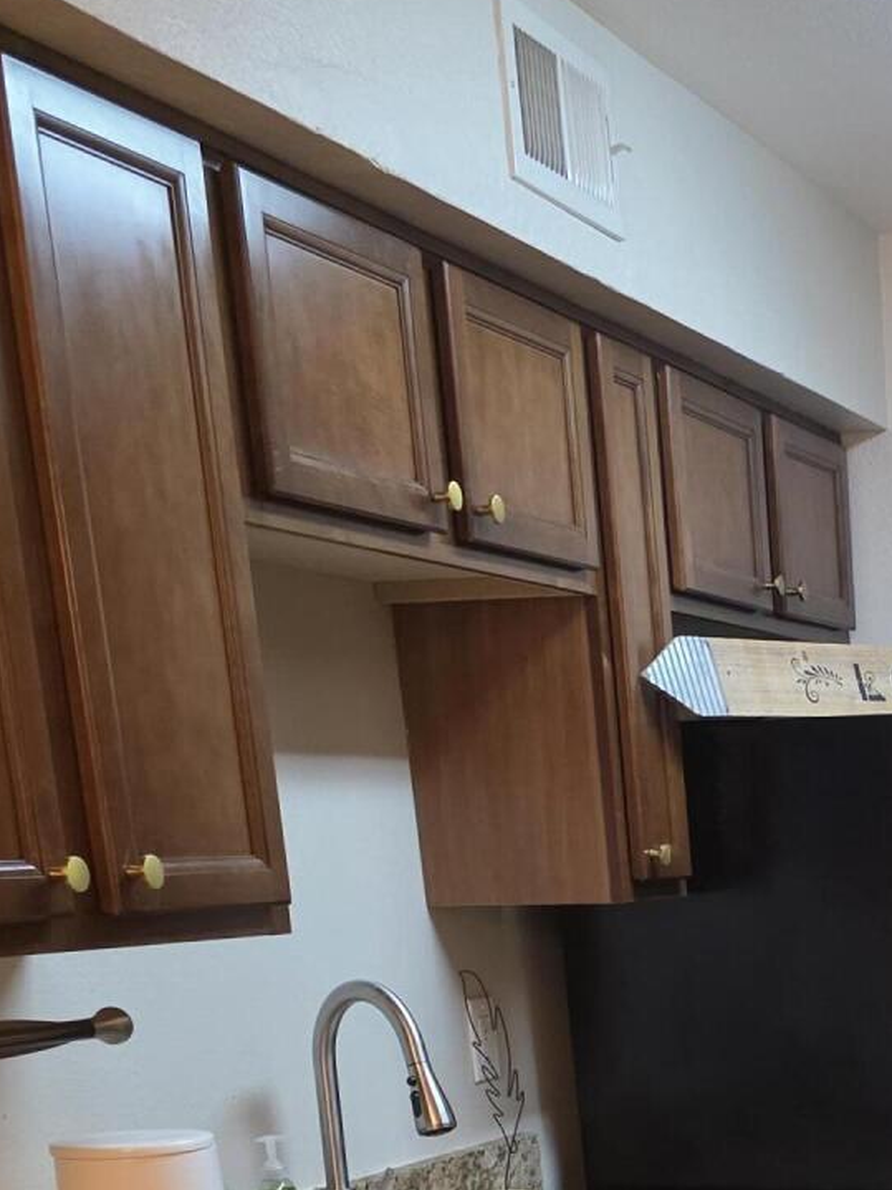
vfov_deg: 26.7
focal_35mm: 64
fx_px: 2200
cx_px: 1094
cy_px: 1445
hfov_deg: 21.2
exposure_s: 1/120
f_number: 1.7
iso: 800
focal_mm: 6.3
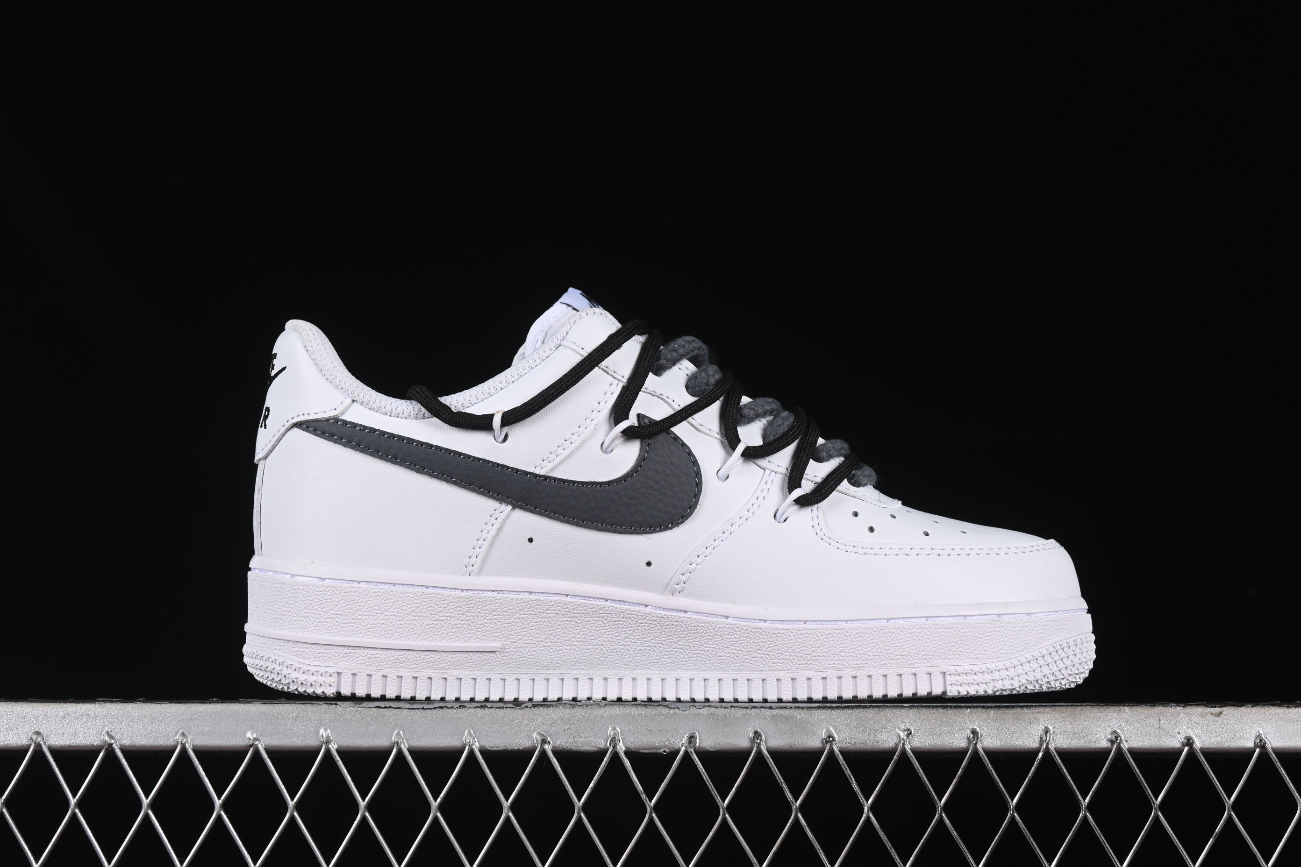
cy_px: 434
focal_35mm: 75
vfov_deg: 18.2
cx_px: 650
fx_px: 2710
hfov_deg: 27.0
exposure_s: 1/80
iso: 160
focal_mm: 50
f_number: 8
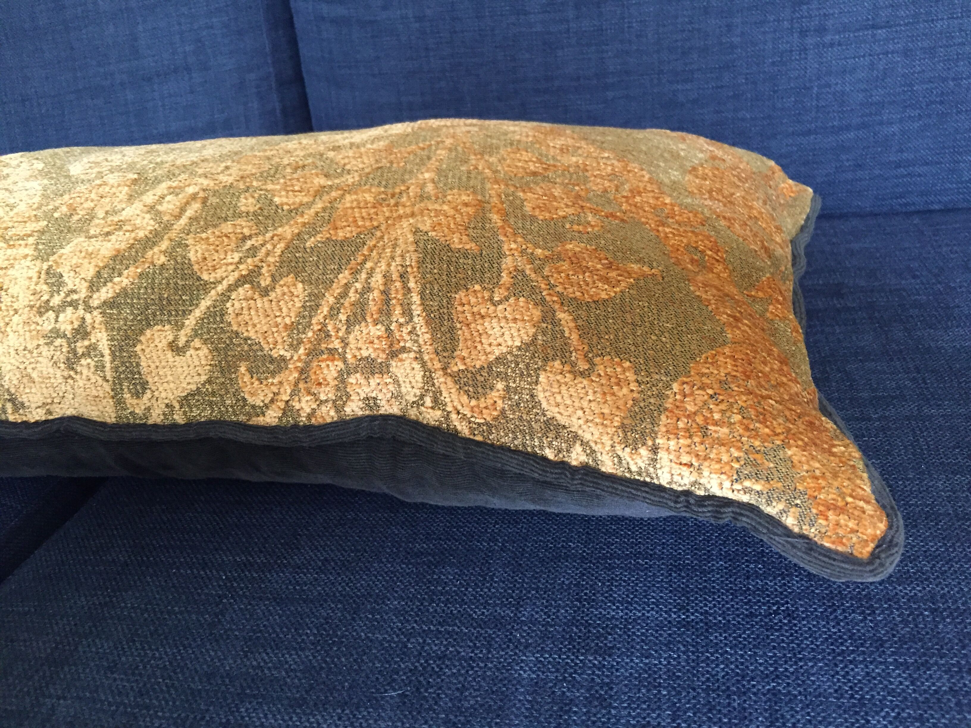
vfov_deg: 48.2
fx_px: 813
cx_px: 486
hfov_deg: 61.7
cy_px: 364
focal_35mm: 29
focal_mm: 4.15
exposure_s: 1/25
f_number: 2.2
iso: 250
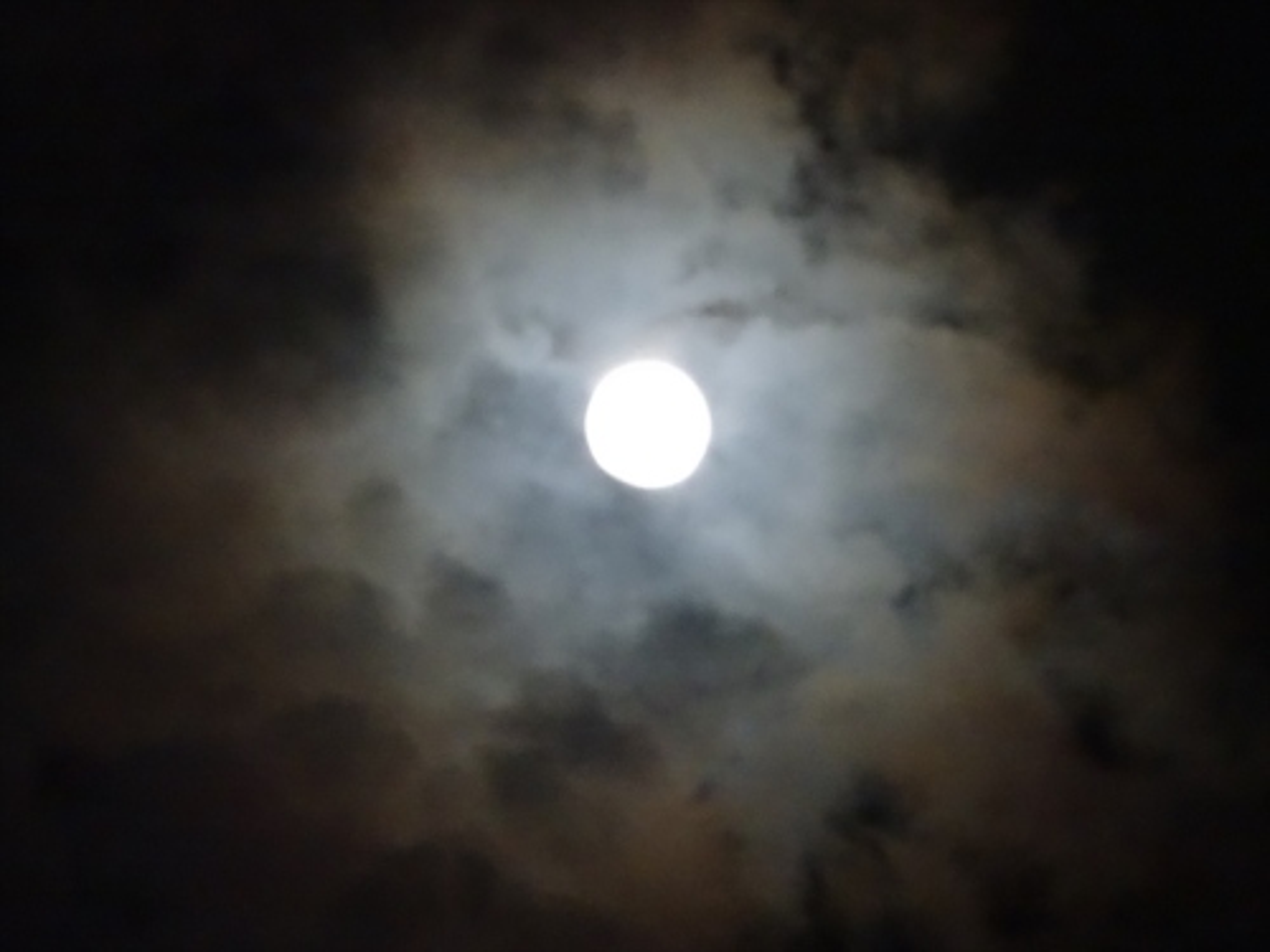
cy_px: 476
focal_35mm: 325
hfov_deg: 6.1
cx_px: 635
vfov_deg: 4.6
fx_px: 11924
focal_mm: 55.52
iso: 2500
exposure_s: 1/25
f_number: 6.3
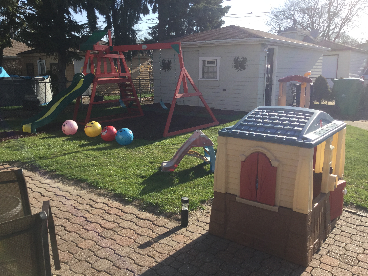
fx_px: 330
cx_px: 184
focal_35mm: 31
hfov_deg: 58.4
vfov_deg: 45.4
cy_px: 138
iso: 25
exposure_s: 1/734
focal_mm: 3.3
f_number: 2.4
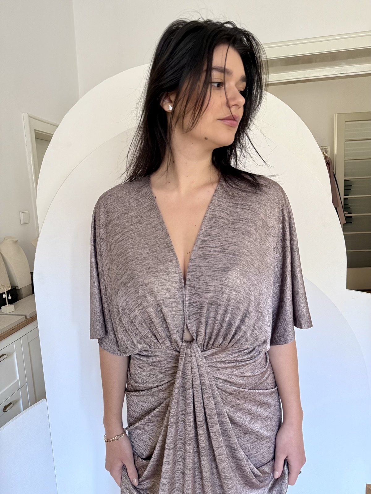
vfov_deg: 71.6
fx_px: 343
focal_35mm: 24
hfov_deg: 56.8
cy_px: 247
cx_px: 186
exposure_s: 1/60
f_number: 1.78
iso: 400
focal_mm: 6.76
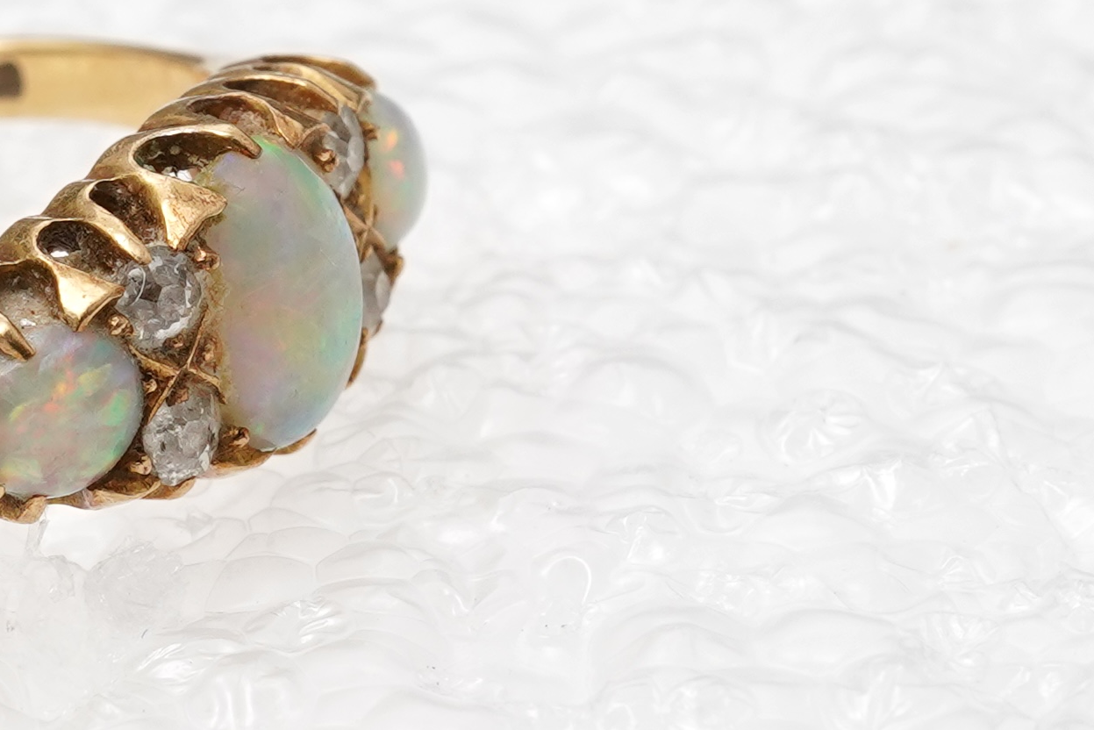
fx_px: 4316
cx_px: 125
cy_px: 361
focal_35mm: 142
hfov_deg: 14.3
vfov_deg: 9.7
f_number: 22
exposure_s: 1/125
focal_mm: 30
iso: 500
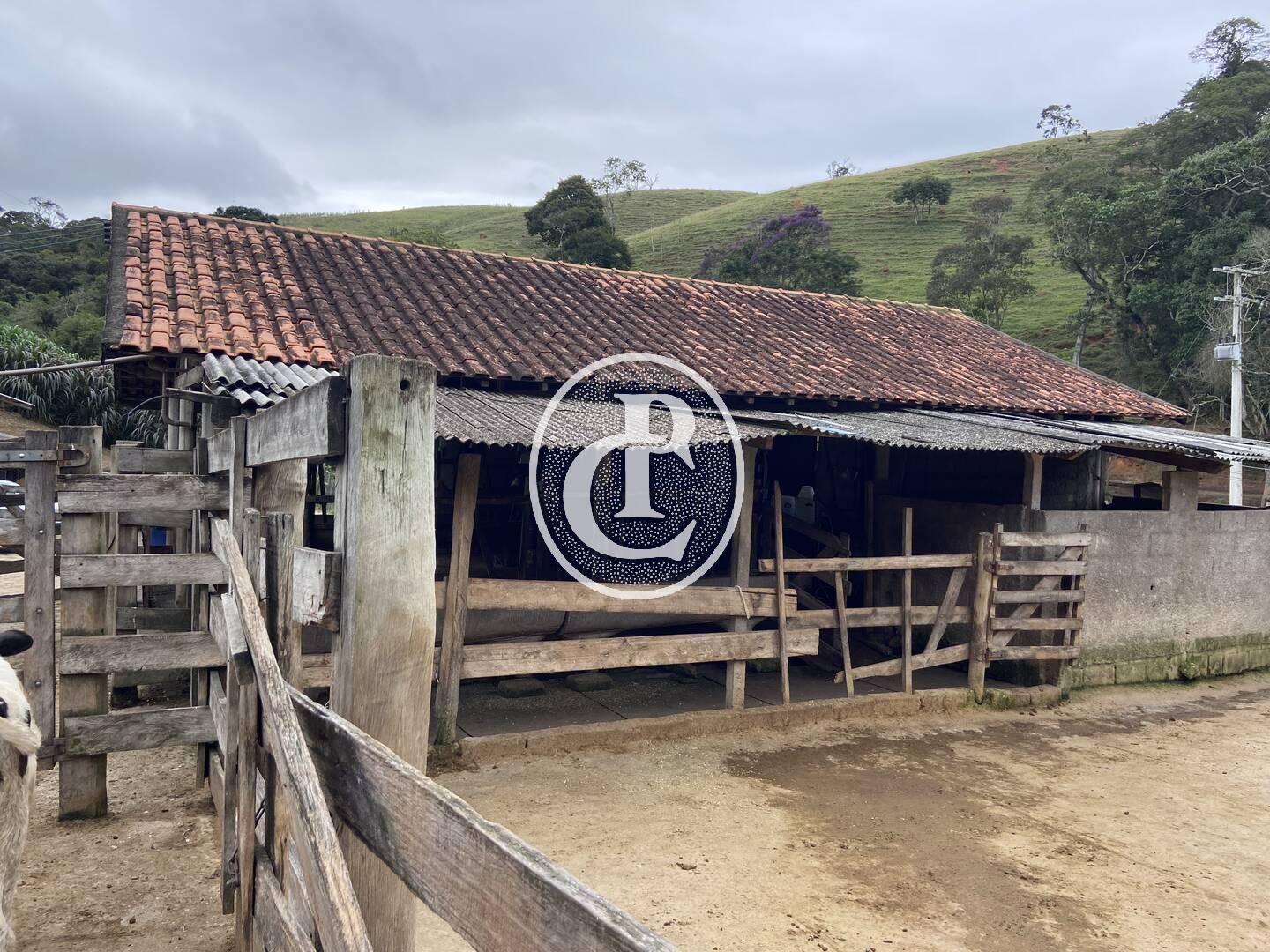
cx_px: 635
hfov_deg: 67.3
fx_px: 954
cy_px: 476
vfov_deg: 53.1
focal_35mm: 26
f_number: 1.8
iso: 32
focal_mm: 4.25
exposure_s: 1/506
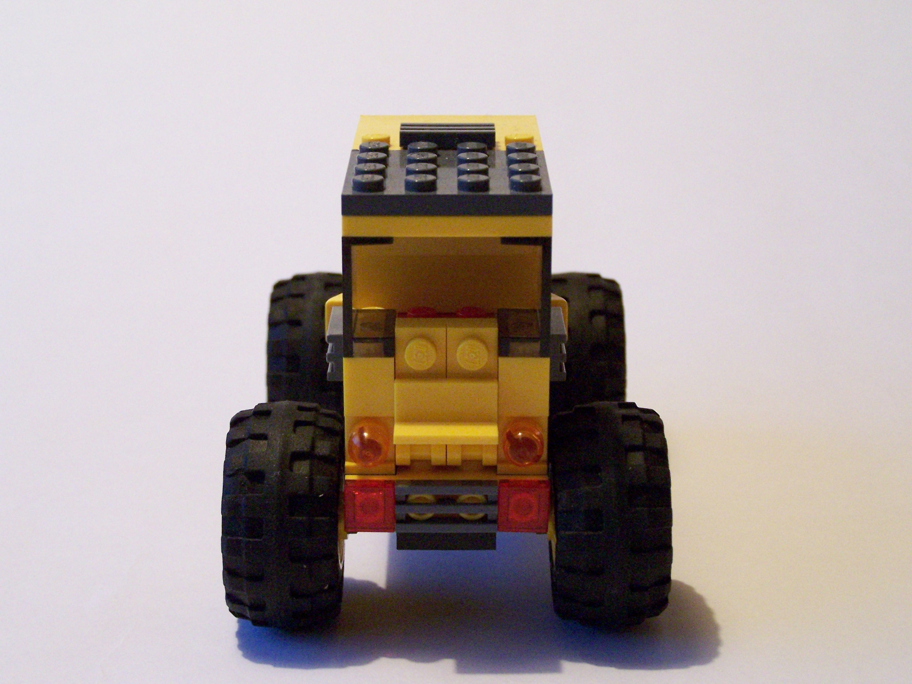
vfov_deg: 19.6
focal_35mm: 75
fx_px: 1976
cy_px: 342
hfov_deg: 26.0
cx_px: 456
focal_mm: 12.4
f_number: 3.2
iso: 400
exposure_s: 1/15
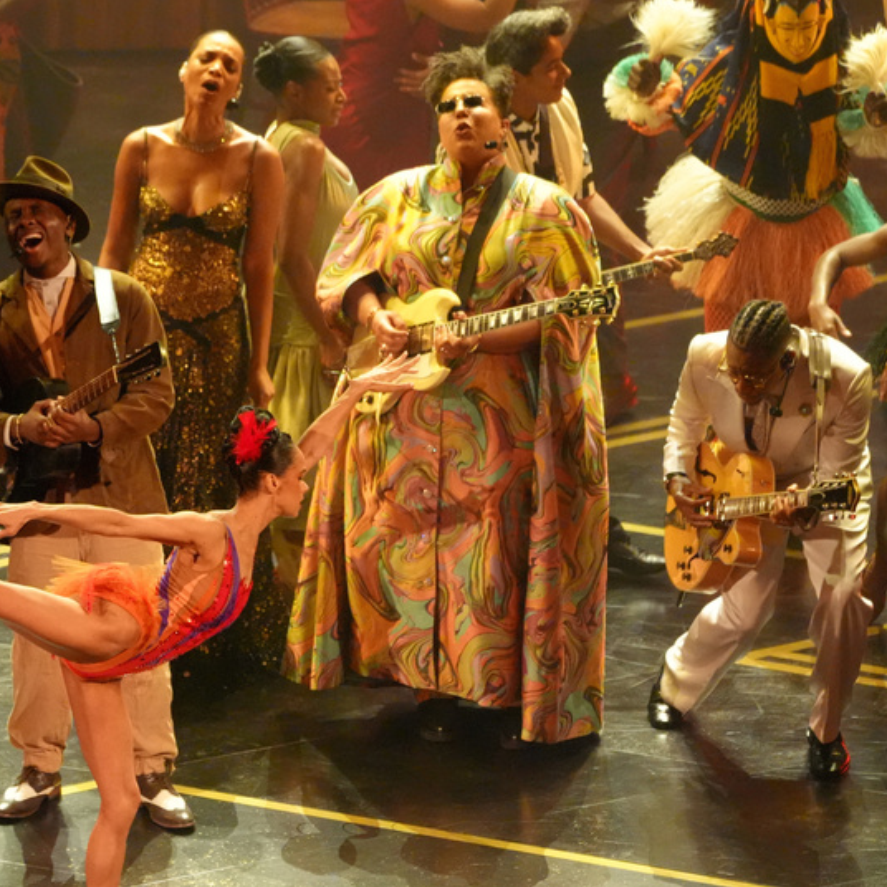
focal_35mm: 430
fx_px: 12466
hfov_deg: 4.1
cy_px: 497
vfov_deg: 4.1
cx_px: 134
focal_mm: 265
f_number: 5.6
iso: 10000
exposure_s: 1/320
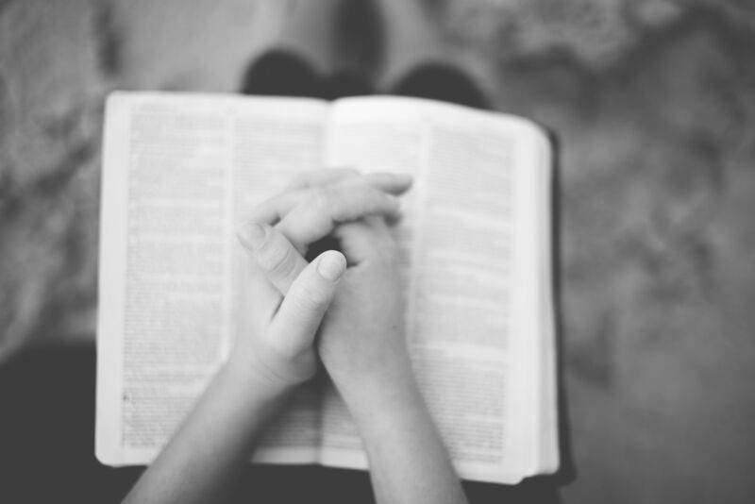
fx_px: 1049
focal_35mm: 50
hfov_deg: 39.6
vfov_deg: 27.0
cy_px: 252
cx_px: 378
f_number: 1.4
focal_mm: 50
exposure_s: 1/2000
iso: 50
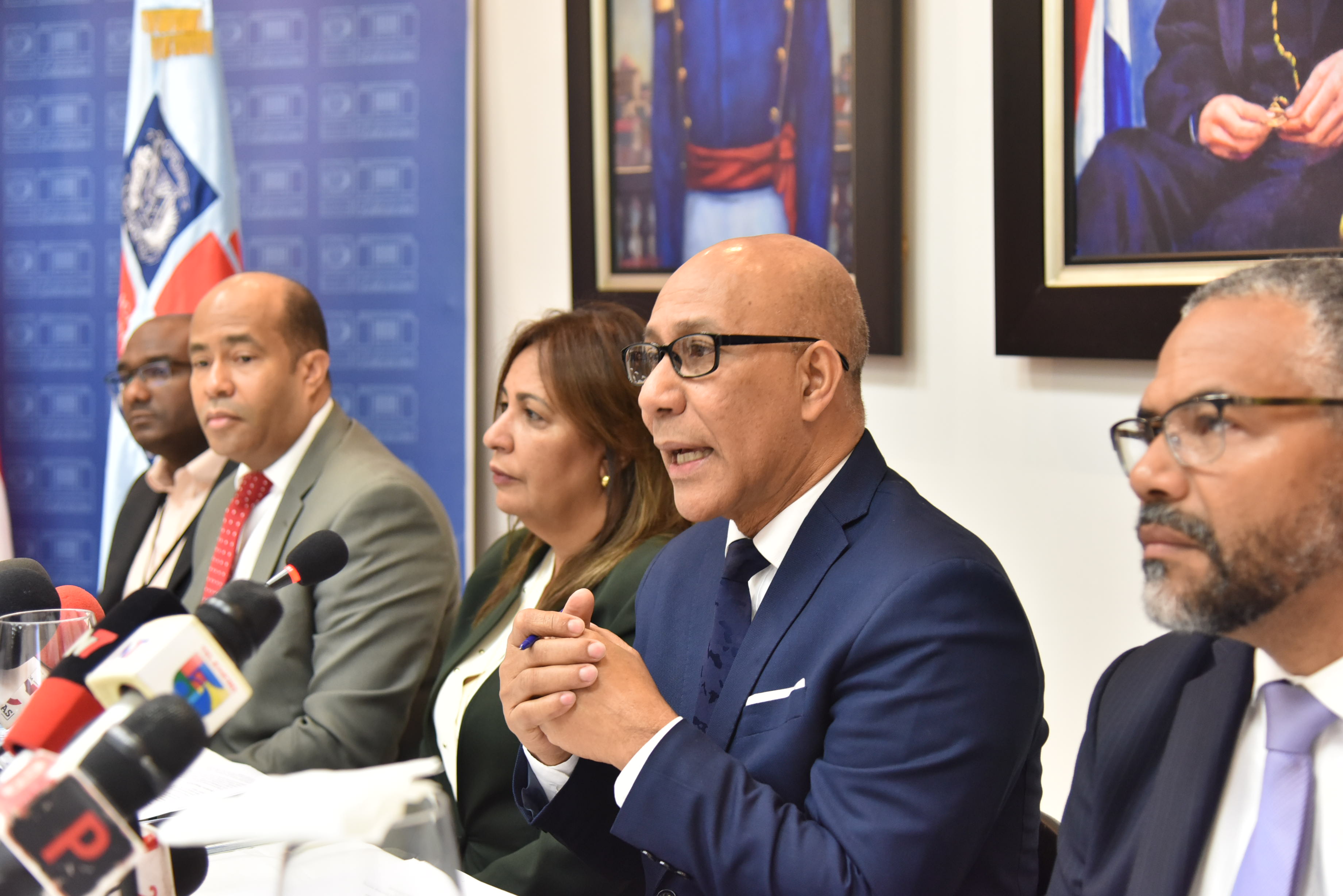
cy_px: 448
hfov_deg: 38.2
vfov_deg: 26.0
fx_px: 1940
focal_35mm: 52
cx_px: 672
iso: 2000
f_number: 4
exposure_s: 1/60
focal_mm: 52
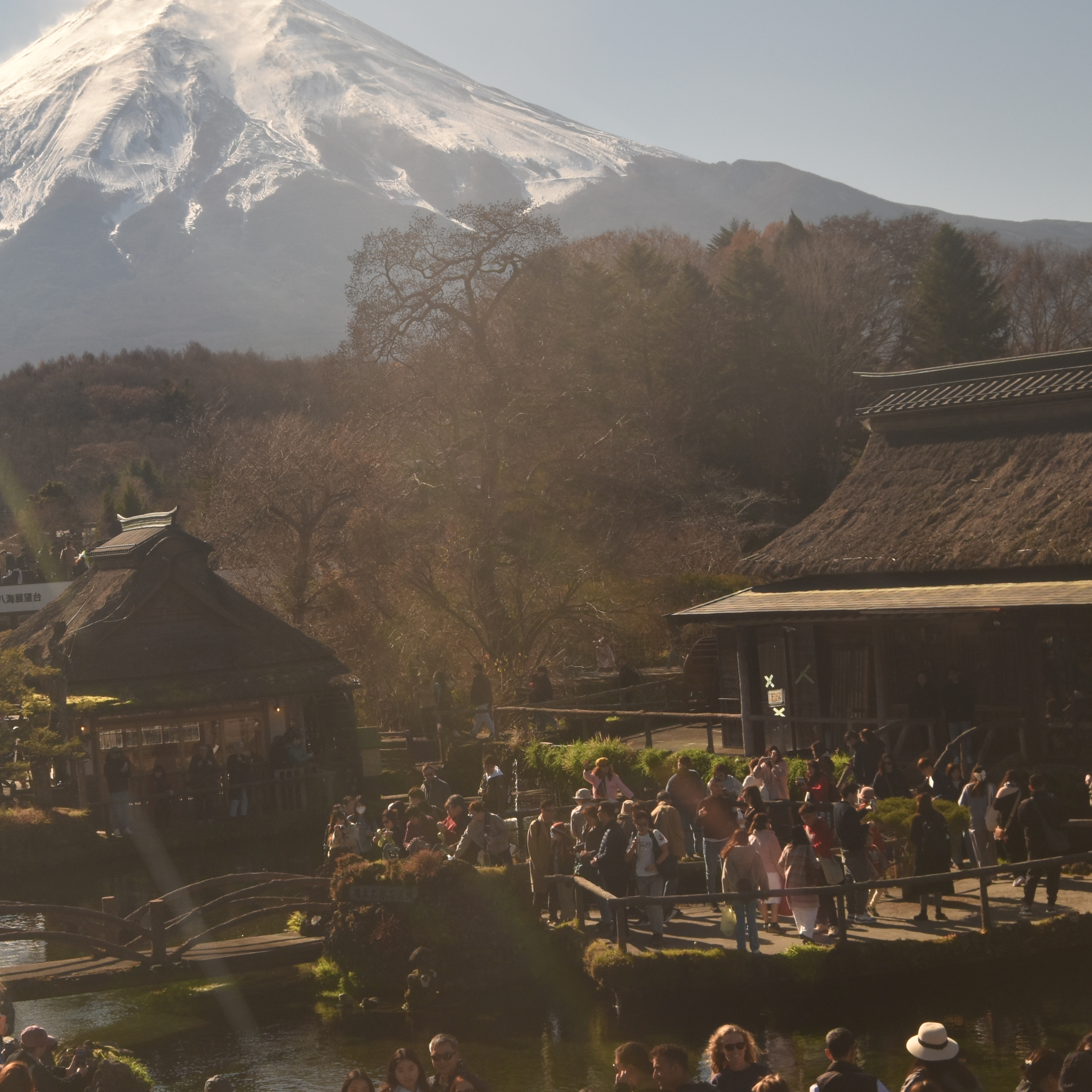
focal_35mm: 78
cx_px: 378
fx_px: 2778
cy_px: 459
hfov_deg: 22.2
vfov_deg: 22.2
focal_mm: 31
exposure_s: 1/200
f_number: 7.1
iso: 200
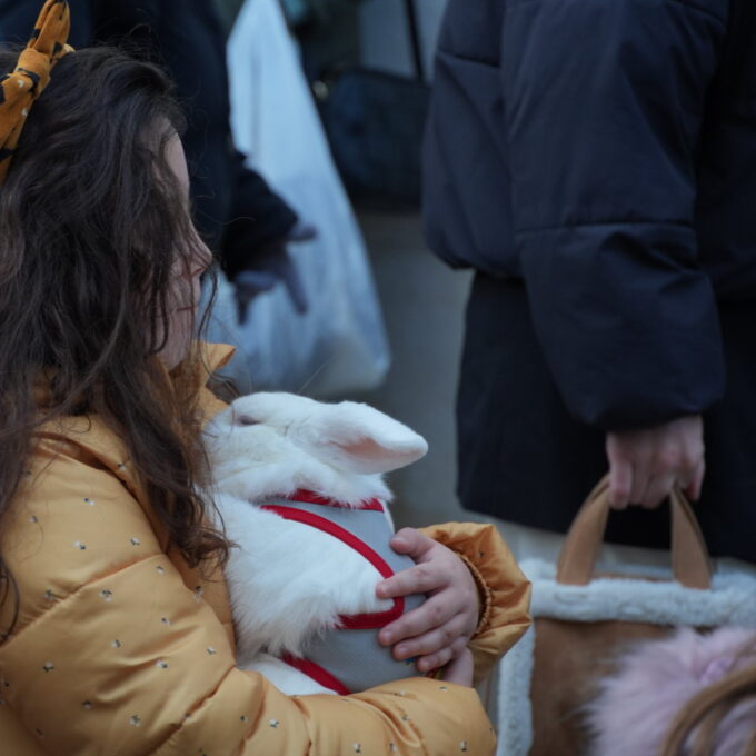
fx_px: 4744
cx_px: 240
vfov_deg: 9.1
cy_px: 379
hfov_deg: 9.1
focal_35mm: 192
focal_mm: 100
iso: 400
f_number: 5.6
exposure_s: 1/160
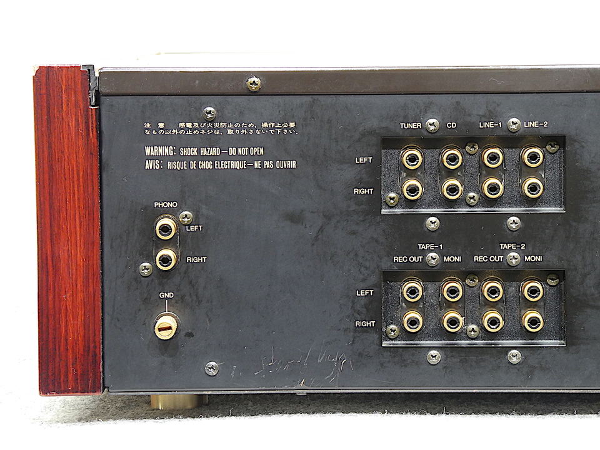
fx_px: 2149
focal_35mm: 124
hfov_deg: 15.9
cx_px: 300
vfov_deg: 12.0
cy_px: 225
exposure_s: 1/1.6
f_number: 5.2
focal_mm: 22.3
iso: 200
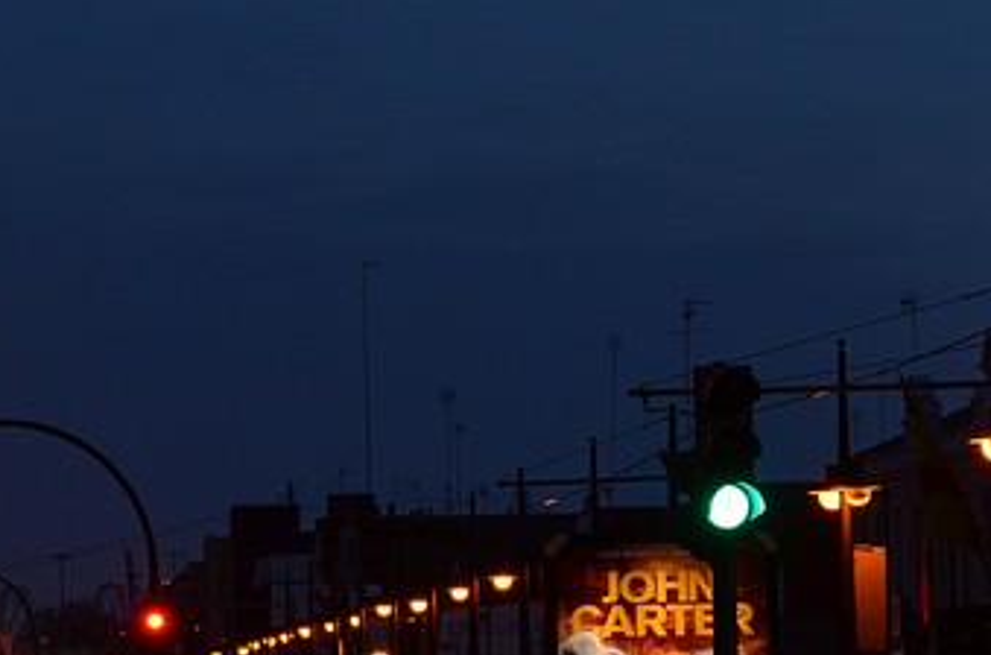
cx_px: -35
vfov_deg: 5.5
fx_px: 6808
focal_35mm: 248
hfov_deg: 8.3
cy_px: 705
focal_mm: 70
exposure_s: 1/50
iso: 400
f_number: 5.6
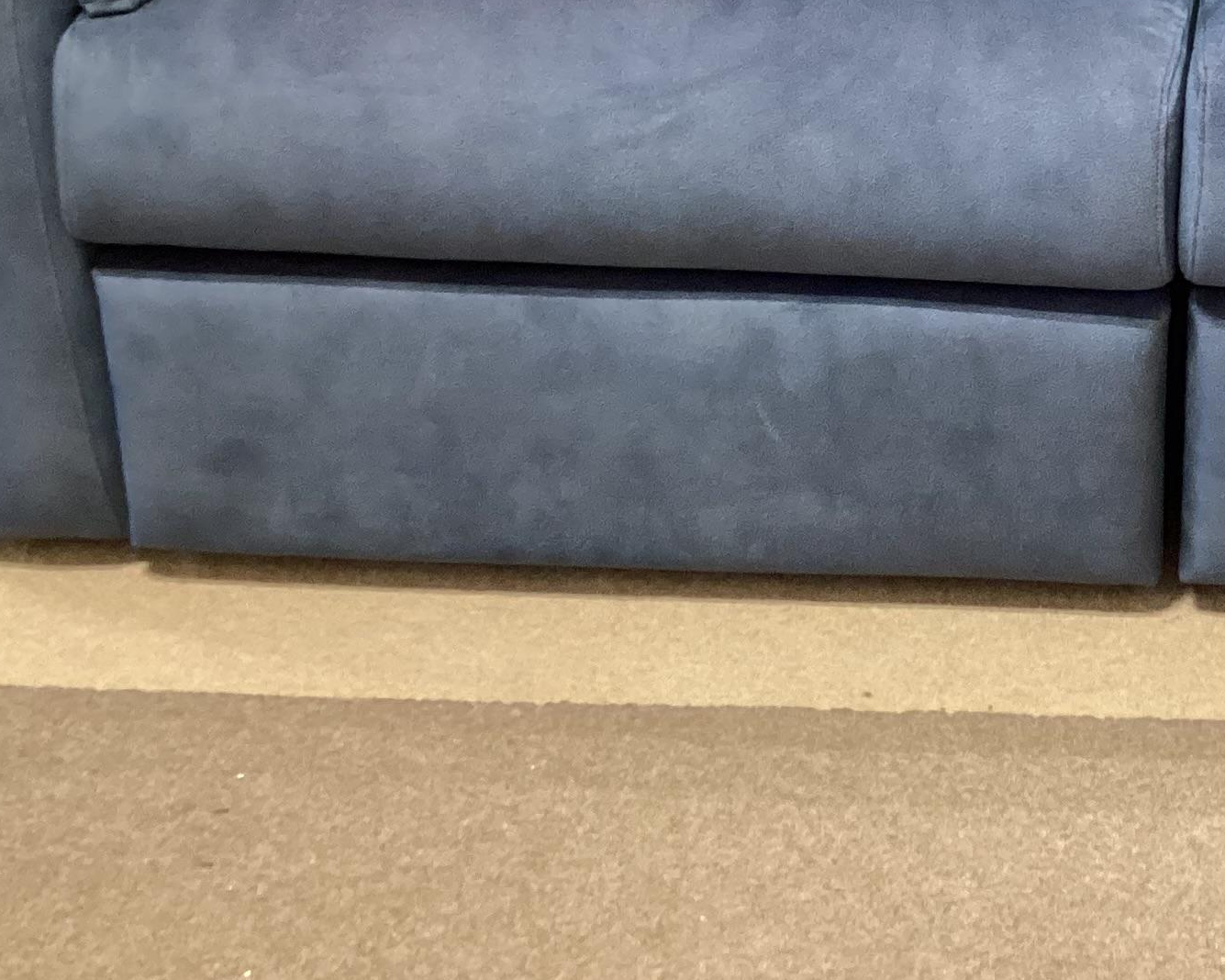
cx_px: 1237
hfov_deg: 24.5
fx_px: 2683
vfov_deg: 19.9
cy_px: -60
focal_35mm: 74
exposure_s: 1/50
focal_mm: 3.3
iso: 320
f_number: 2.4
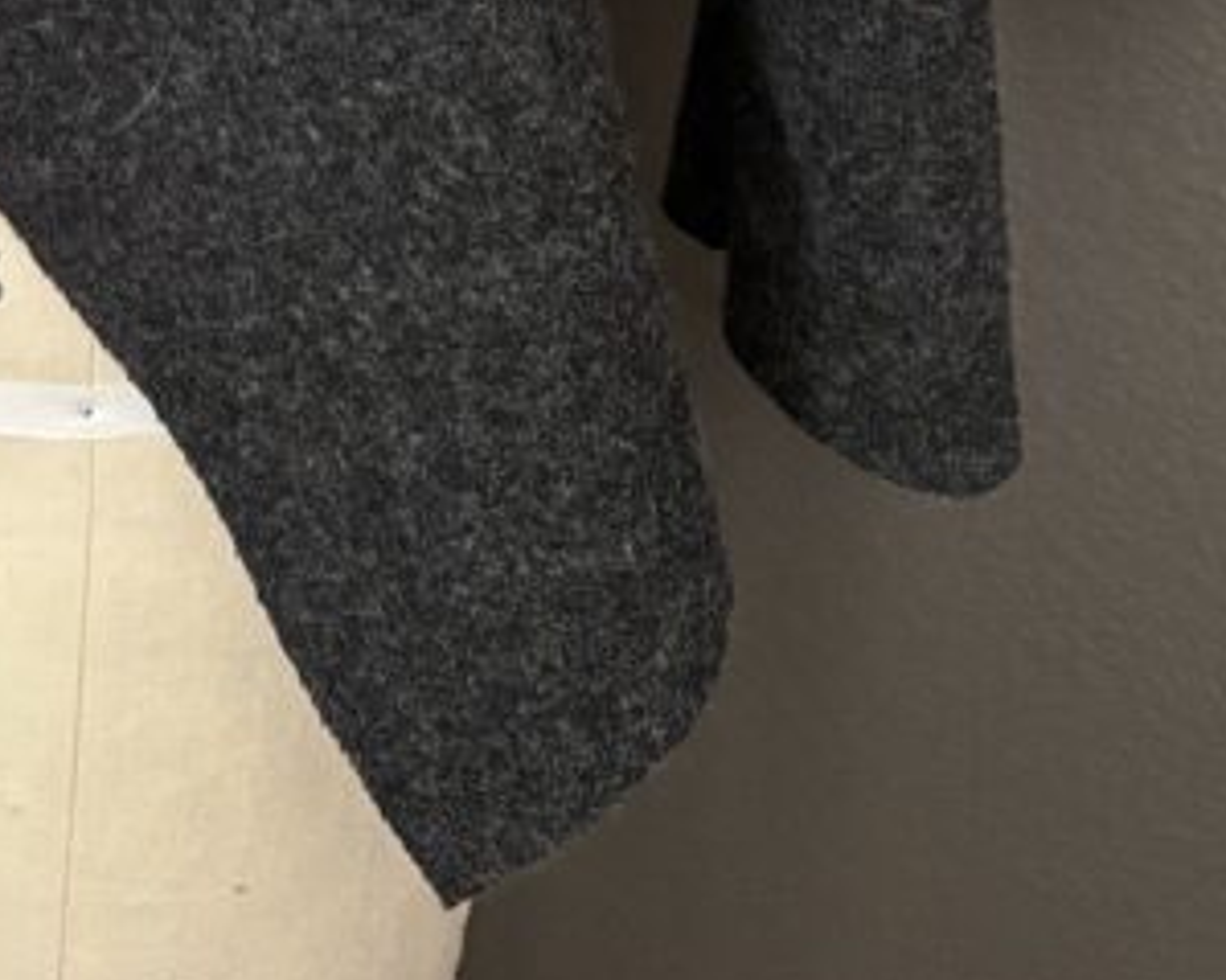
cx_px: -53
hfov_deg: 21.1
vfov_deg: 14.2
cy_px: -1095
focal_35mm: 87
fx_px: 3156
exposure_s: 1/60
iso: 320
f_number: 1.6
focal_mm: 5.96
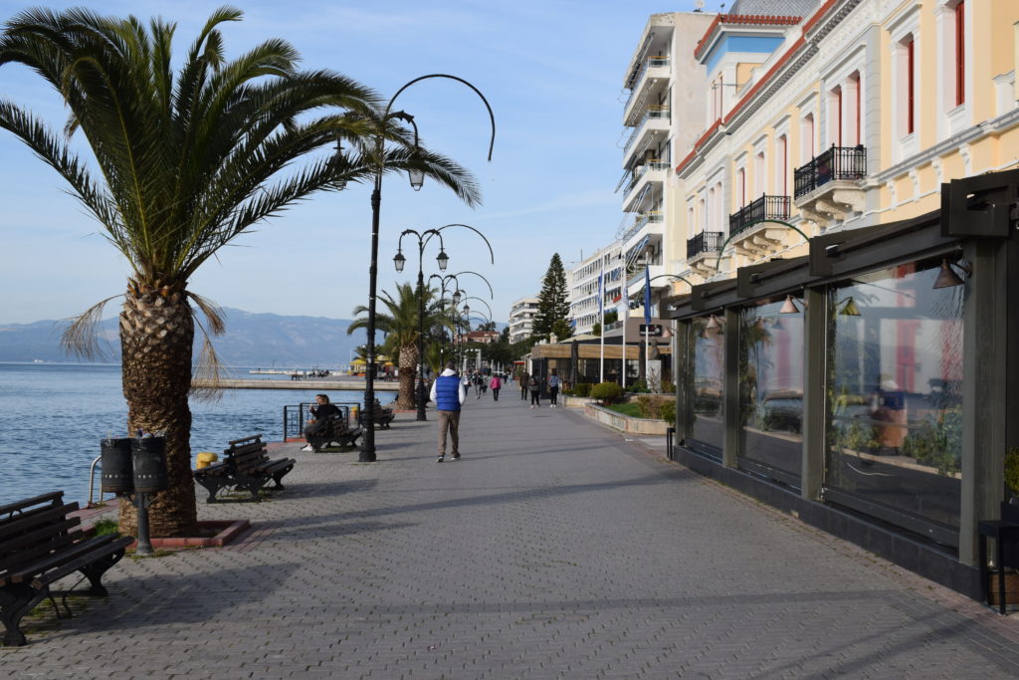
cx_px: 510
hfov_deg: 45.0
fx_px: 1231
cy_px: 340
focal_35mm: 44
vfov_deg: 30.9
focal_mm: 29
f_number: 10
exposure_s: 1/400
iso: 200
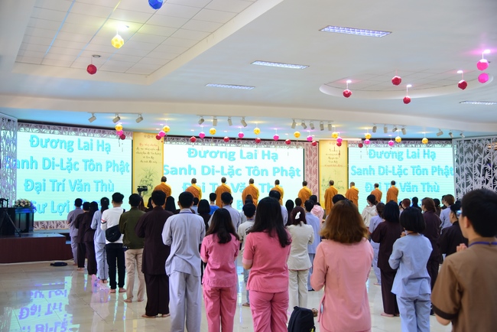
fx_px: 635
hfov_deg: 42.7
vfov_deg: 29.3
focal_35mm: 46
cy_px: 166
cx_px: 248
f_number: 4
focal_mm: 46
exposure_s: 1/40
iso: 1000
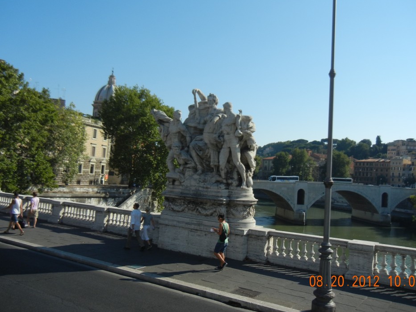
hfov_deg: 55.3
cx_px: 221
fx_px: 397
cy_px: 145
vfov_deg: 42.9
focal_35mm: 33
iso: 160
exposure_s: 1/434
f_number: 7
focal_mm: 5.4
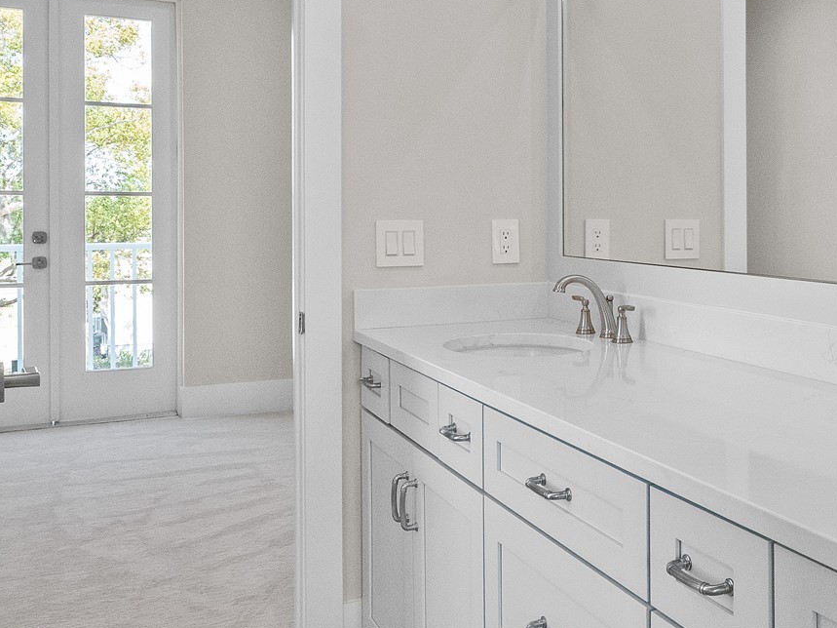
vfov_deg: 34.9
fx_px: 991
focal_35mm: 41
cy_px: 227
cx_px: 701
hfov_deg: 43.1
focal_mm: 11
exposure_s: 1/60
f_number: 13
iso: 2500
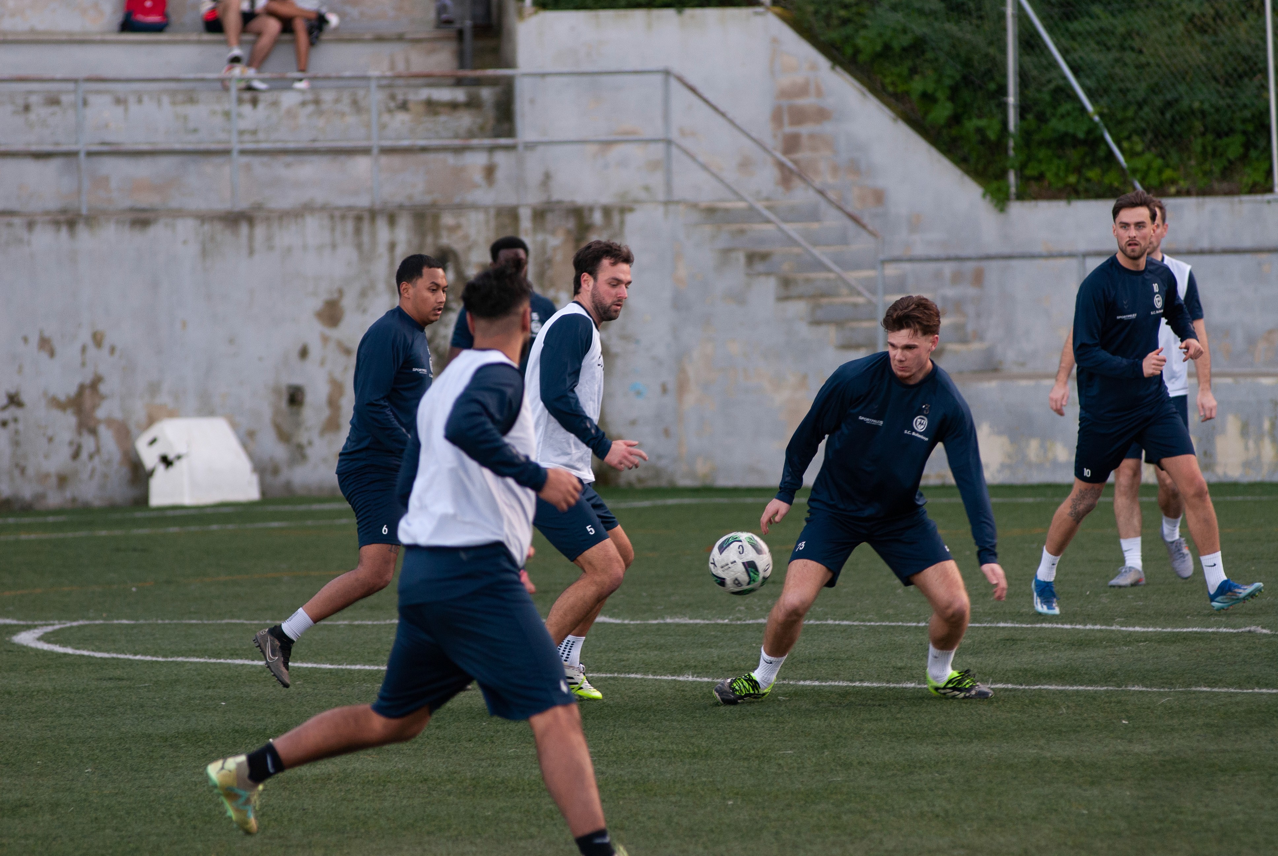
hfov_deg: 8.1
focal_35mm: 255
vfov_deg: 5.4
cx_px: 639
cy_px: 428
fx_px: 9063
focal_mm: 170
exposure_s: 1/400
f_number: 4
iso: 200
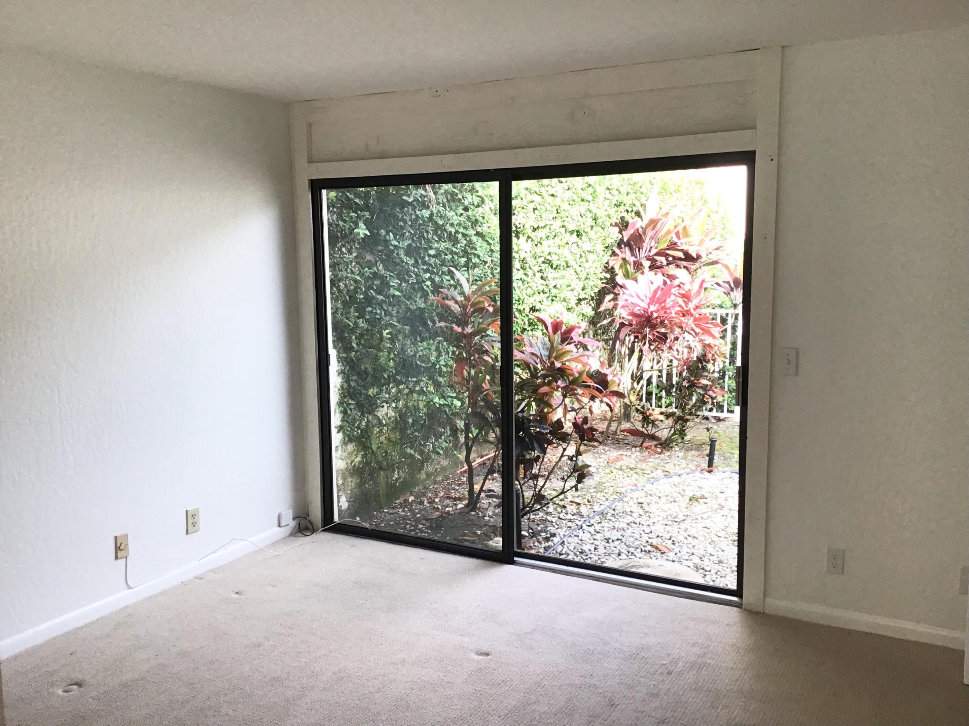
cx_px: 484
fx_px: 868
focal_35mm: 31
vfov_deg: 45.4
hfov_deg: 58.4
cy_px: 363
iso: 25
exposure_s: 1/40
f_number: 2.4
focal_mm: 3.3
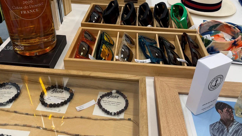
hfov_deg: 61.0
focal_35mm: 32
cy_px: 48
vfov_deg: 36.4
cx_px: 115
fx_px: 205
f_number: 1.78
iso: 80
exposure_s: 1/122
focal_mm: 6.76
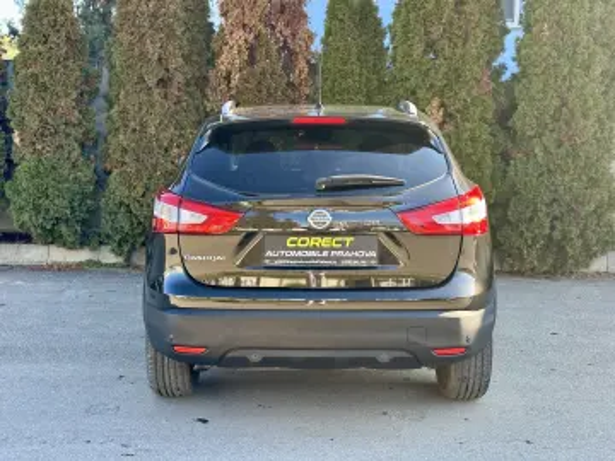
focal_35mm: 48
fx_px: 853
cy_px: 230
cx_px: 308
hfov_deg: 39.7
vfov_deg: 30.3
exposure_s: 1/236
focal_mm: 6.86
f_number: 1.78
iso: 64
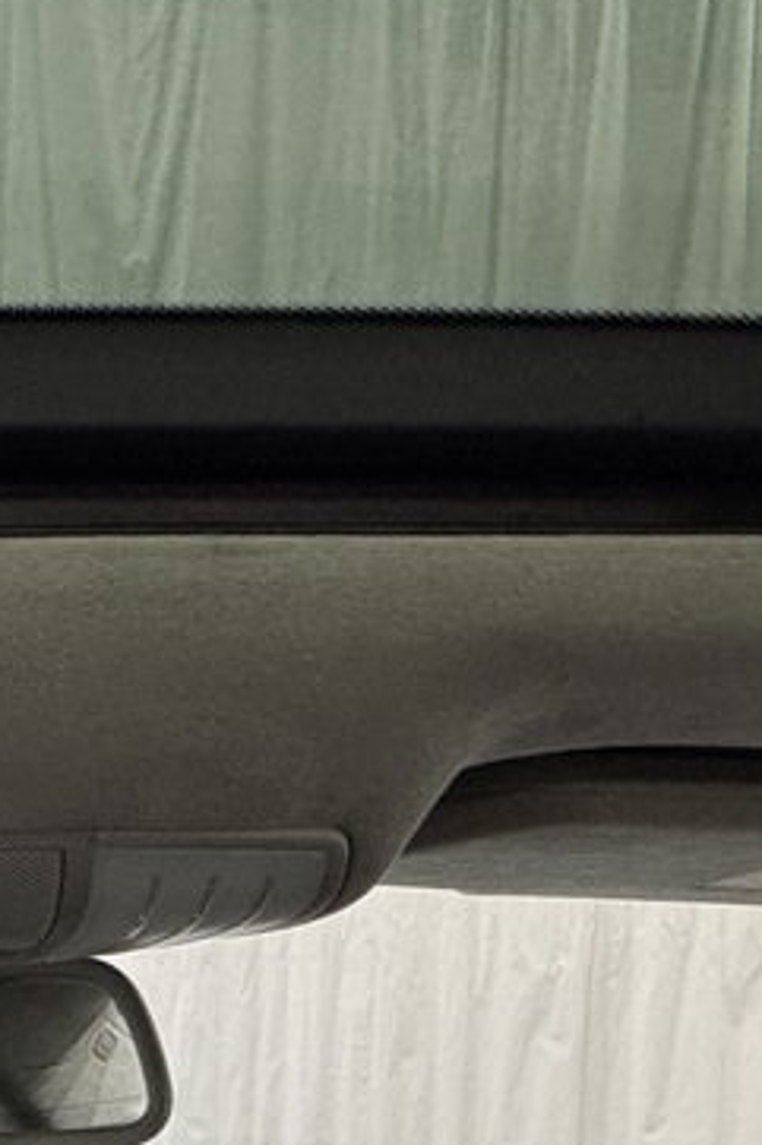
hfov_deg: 20.9
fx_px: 1843
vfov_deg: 30.3
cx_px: -266
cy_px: 1306
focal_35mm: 58
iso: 320
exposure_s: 1/100
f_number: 2.2
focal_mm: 2.22
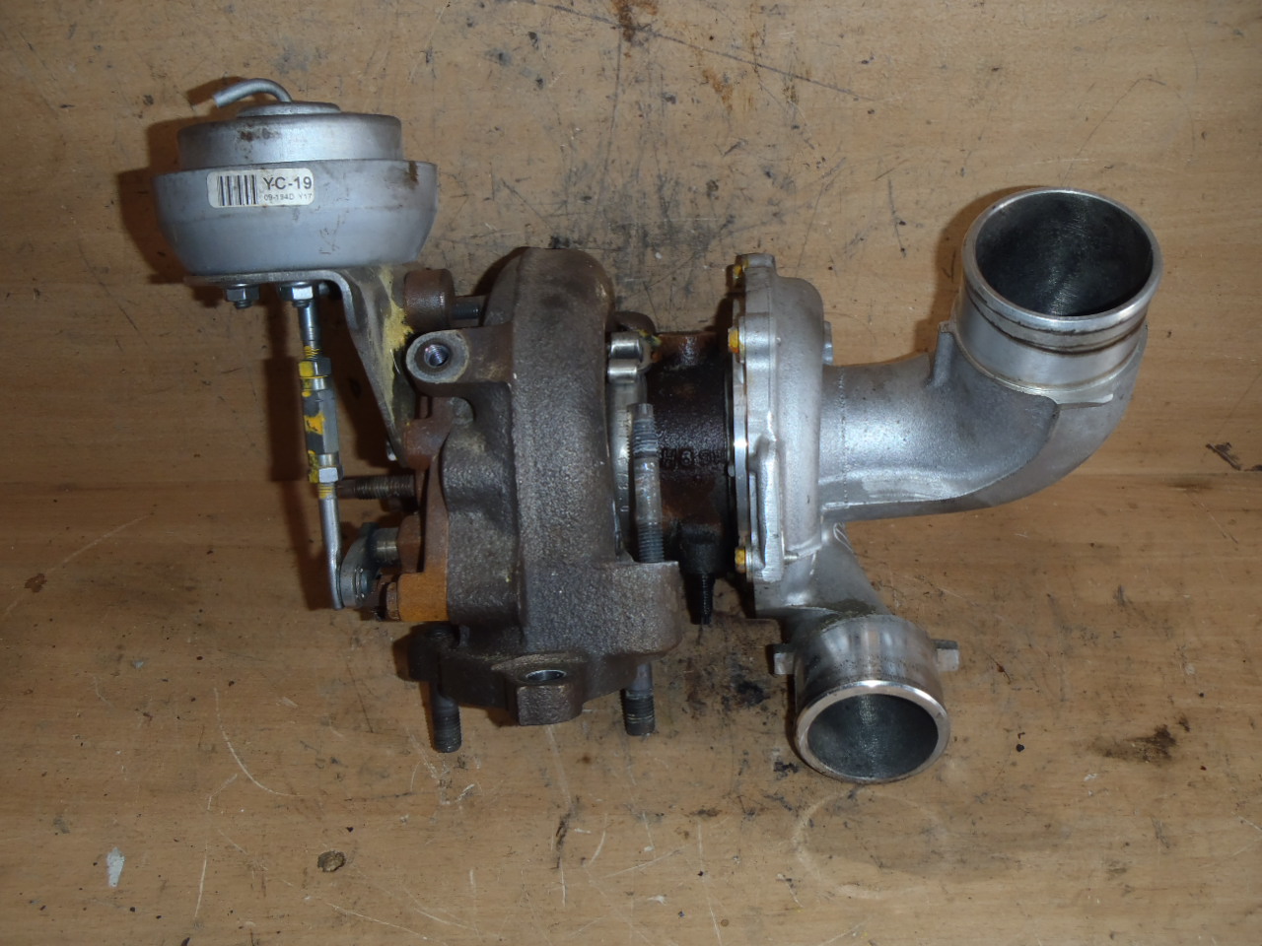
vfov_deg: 37.7
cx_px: 631
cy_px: 473
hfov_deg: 49.0
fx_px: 1385
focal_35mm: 38
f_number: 4.6
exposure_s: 1/40
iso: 100
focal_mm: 6.83
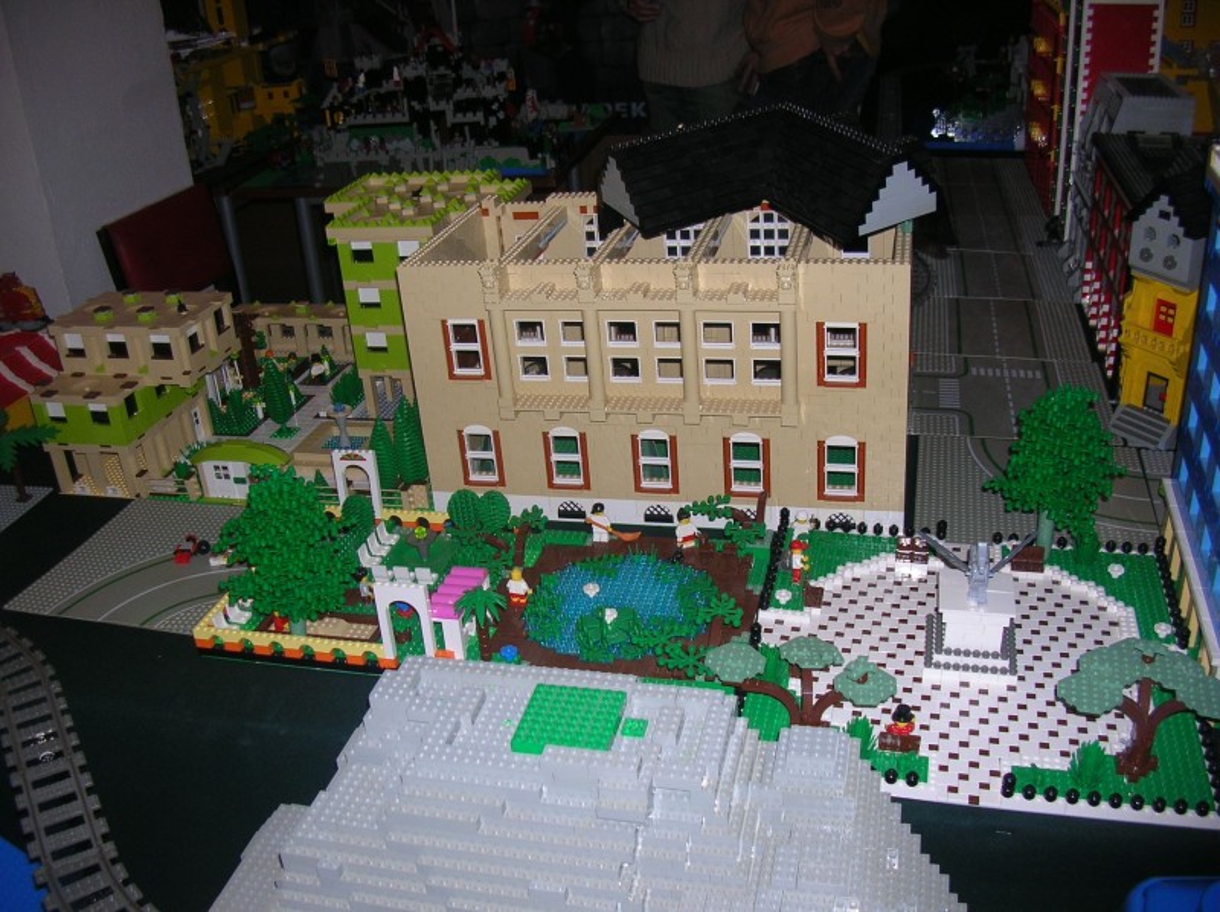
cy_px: 456
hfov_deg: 52.7
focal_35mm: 35
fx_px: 1232
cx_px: 610
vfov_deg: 40.6
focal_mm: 5.8
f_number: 2.8
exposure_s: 1/60.1
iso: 50
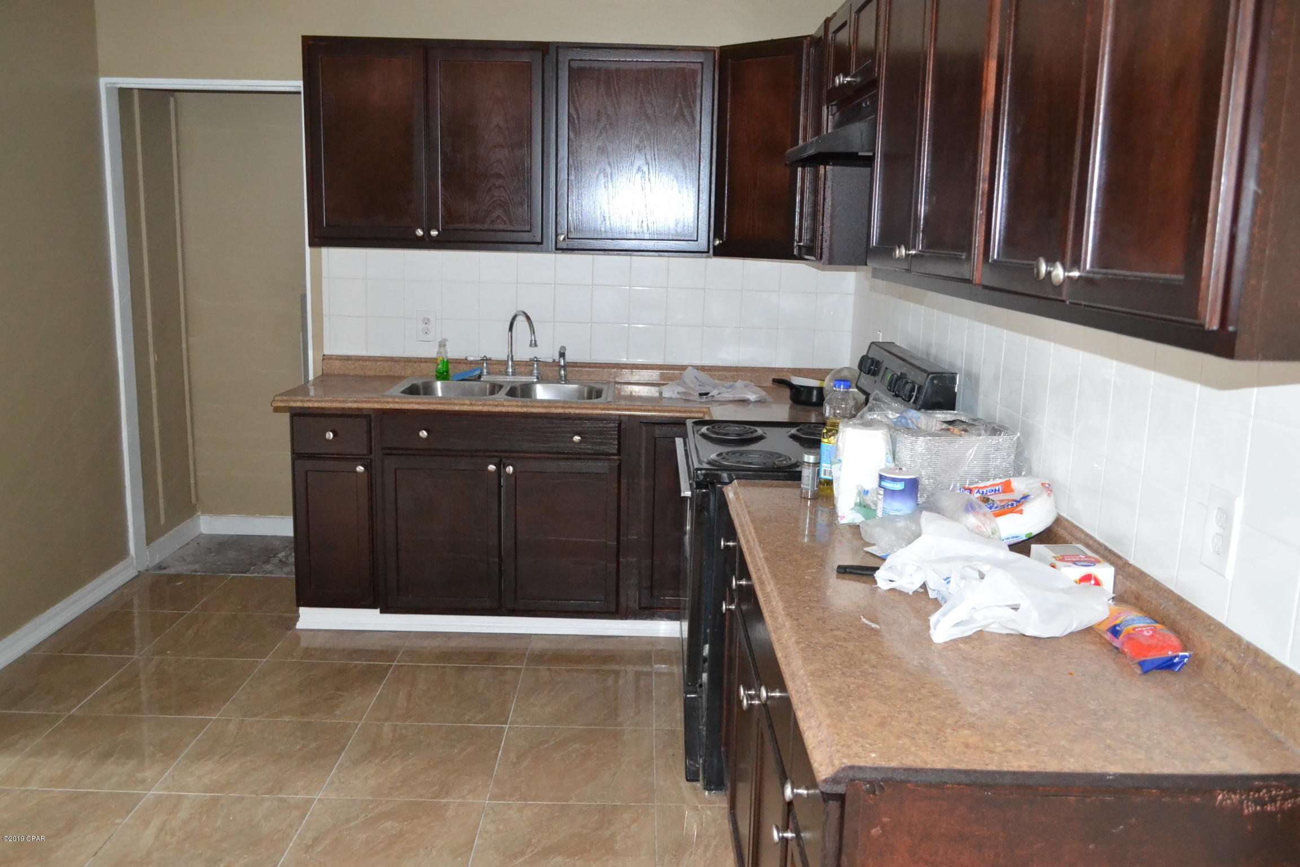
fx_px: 1083
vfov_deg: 43.6
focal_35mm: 30
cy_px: 434
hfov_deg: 61.9
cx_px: 650
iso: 3200
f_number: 3.8
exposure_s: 1/60
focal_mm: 20
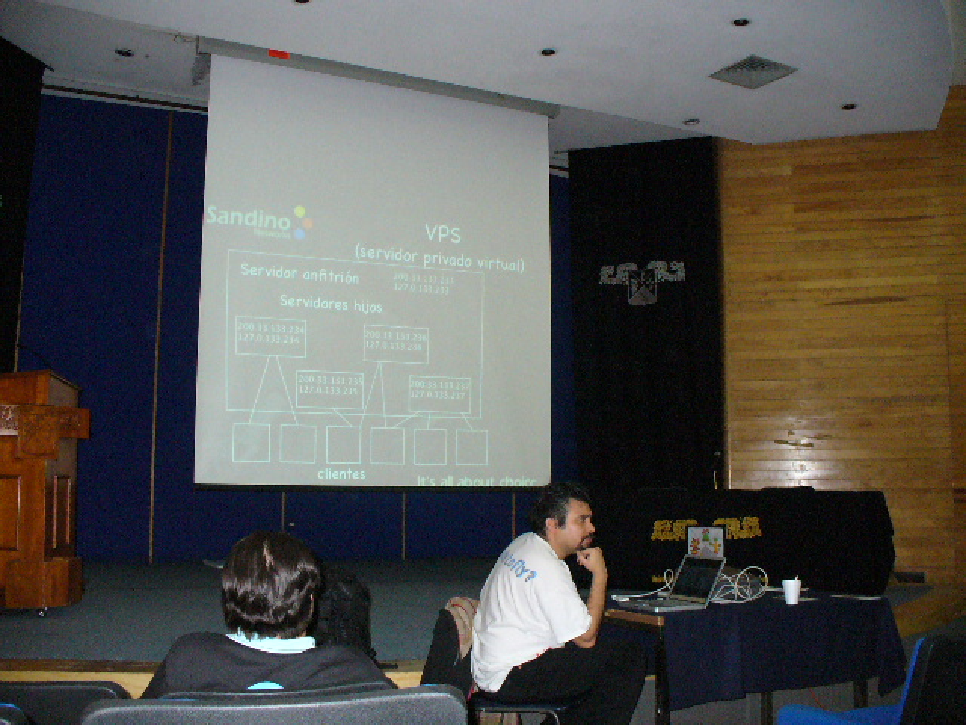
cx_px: 483
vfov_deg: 38.7
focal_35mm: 37
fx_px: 1033
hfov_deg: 50.1
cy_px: 362
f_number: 2.8
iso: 400
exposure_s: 1/60
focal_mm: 6.1
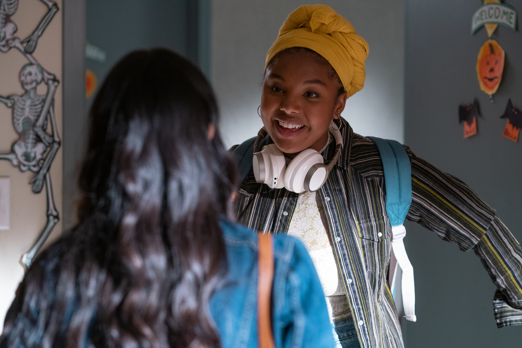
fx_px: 1609
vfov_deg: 12.3
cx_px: 261
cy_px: 174
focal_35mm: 111
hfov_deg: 18.4
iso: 4000
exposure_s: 1/125
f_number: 4
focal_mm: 111
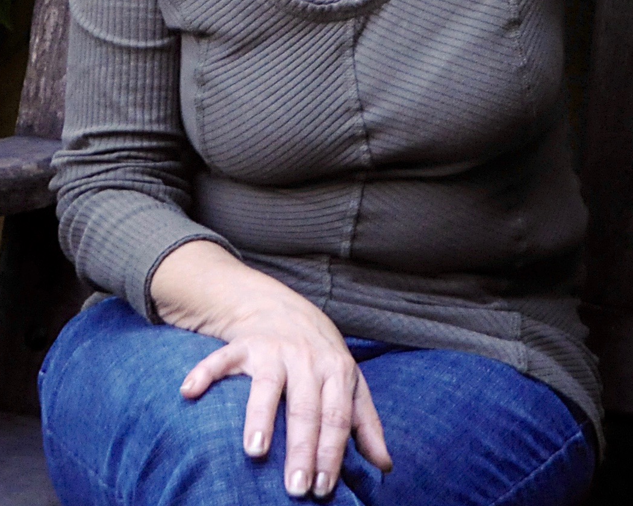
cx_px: 386
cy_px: -303
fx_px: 3332
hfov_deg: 10.8
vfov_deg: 8.5
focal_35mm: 178
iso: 800
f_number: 4.5
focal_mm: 31
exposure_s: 1/80
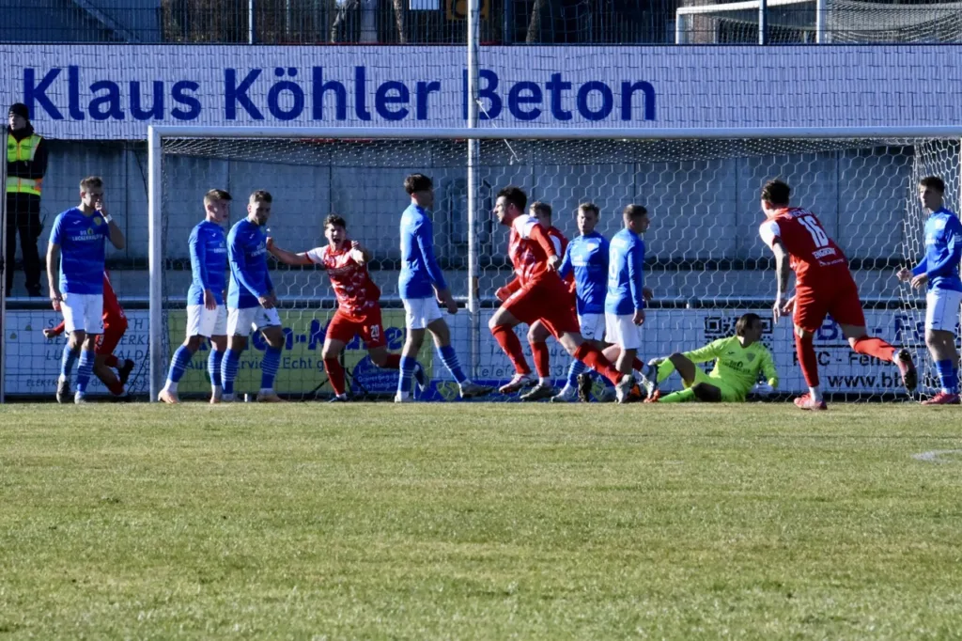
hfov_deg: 5.9
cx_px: 481
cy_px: 320
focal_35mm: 350
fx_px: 9349
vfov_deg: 3.9
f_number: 29
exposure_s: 1/1600
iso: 12800
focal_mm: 350
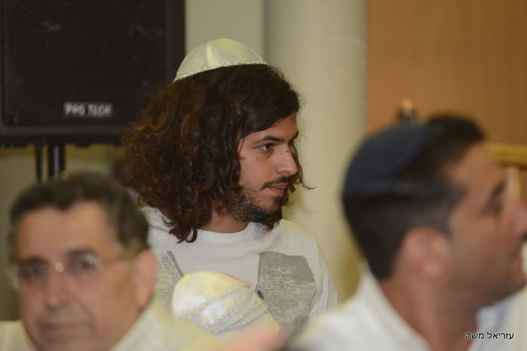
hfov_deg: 6.9
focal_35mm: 300
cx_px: 264
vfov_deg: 4.6
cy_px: 176
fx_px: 4392
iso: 1600
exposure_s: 1/200
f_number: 4
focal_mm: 300
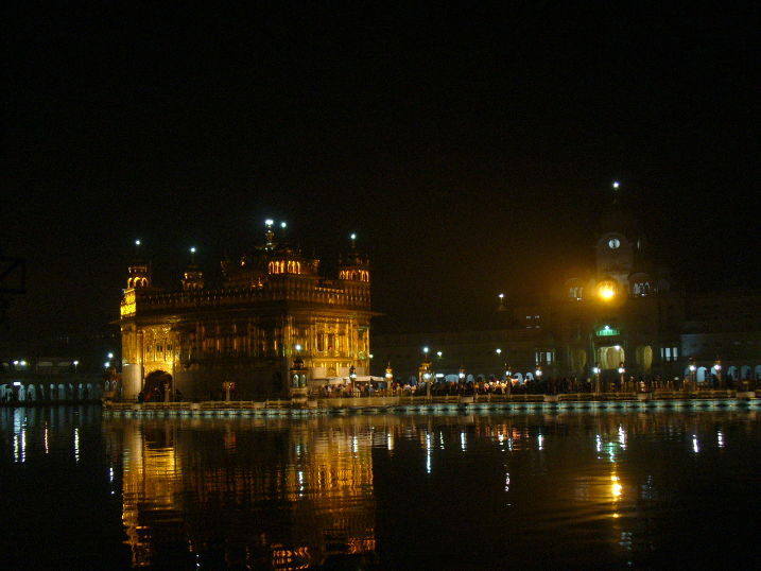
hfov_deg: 39.7
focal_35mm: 48
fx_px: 1055
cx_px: 380
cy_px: 286
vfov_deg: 30.3
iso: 200
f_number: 3
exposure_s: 1/8
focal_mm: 7.9
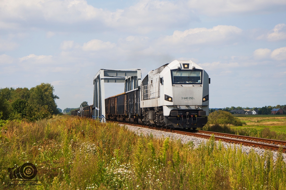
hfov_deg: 20.6
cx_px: 143
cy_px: 95
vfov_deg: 13.8
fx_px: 786
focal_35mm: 99
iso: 250
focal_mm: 66
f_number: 8
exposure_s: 1/500
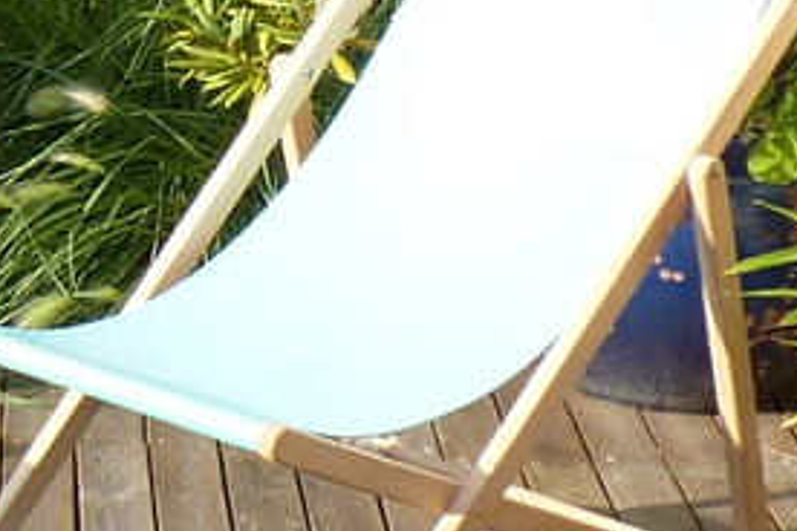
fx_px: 3608
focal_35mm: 163
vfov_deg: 8.3
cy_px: -92
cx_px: -684
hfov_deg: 11.6
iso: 80
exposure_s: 1/125
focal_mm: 4.8
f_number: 4
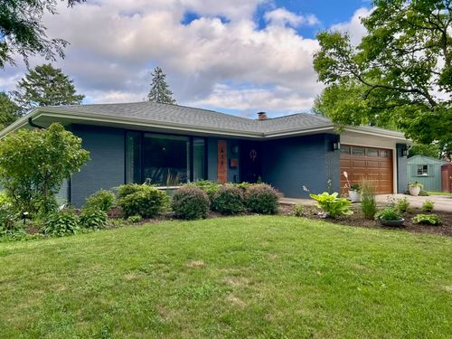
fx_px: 339
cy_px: 170
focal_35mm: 26
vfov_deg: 53.1
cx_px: 226
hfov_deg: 67.3
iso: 50
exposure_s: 1/654
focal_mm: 5.7
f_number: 1.5
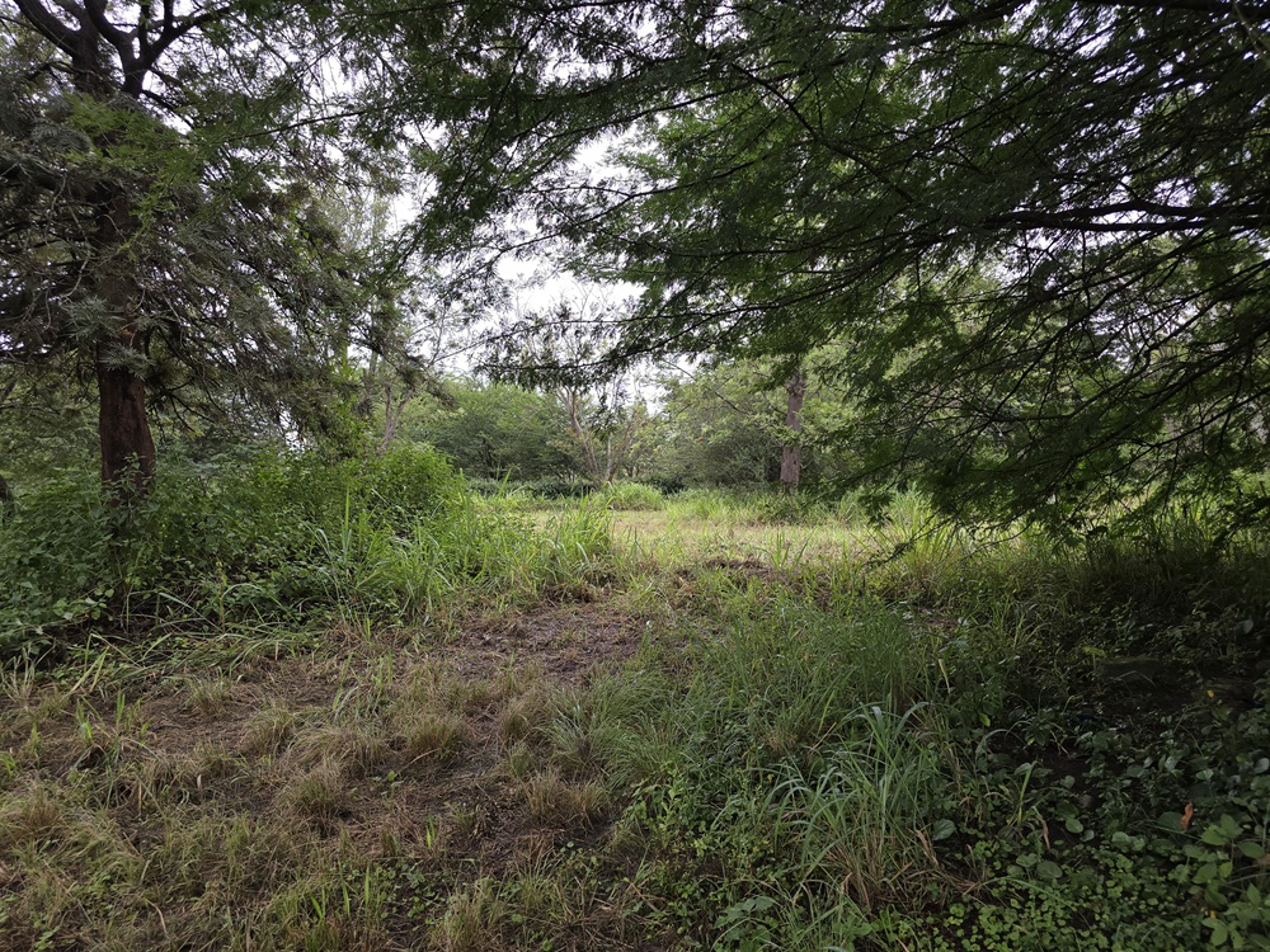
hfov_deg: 73.9
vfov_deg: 58.9
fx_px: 844
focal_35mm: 23
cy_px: 476
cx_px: 635
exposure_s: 1/181
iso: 12
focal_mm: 6.3
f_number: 1.7
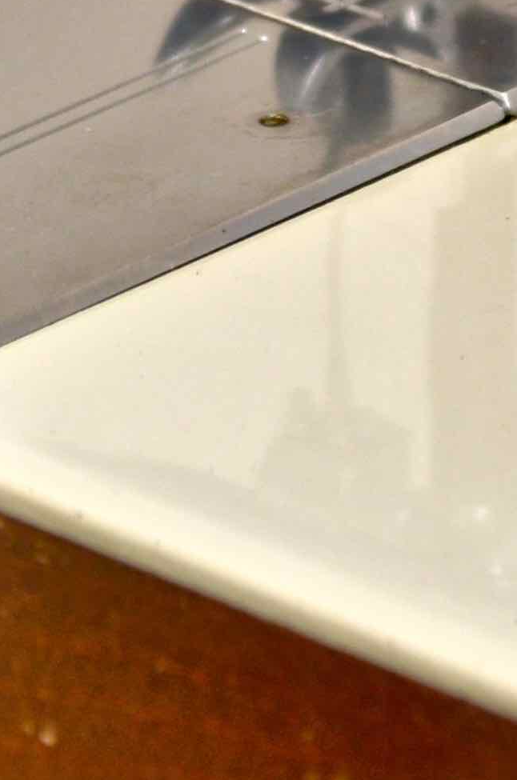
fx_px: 11811
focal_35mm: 546
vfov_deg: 3.7
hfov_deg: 2.5
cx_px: 523
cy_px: -1131
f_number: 6.3
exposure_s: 1/60
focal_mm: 72
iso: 500
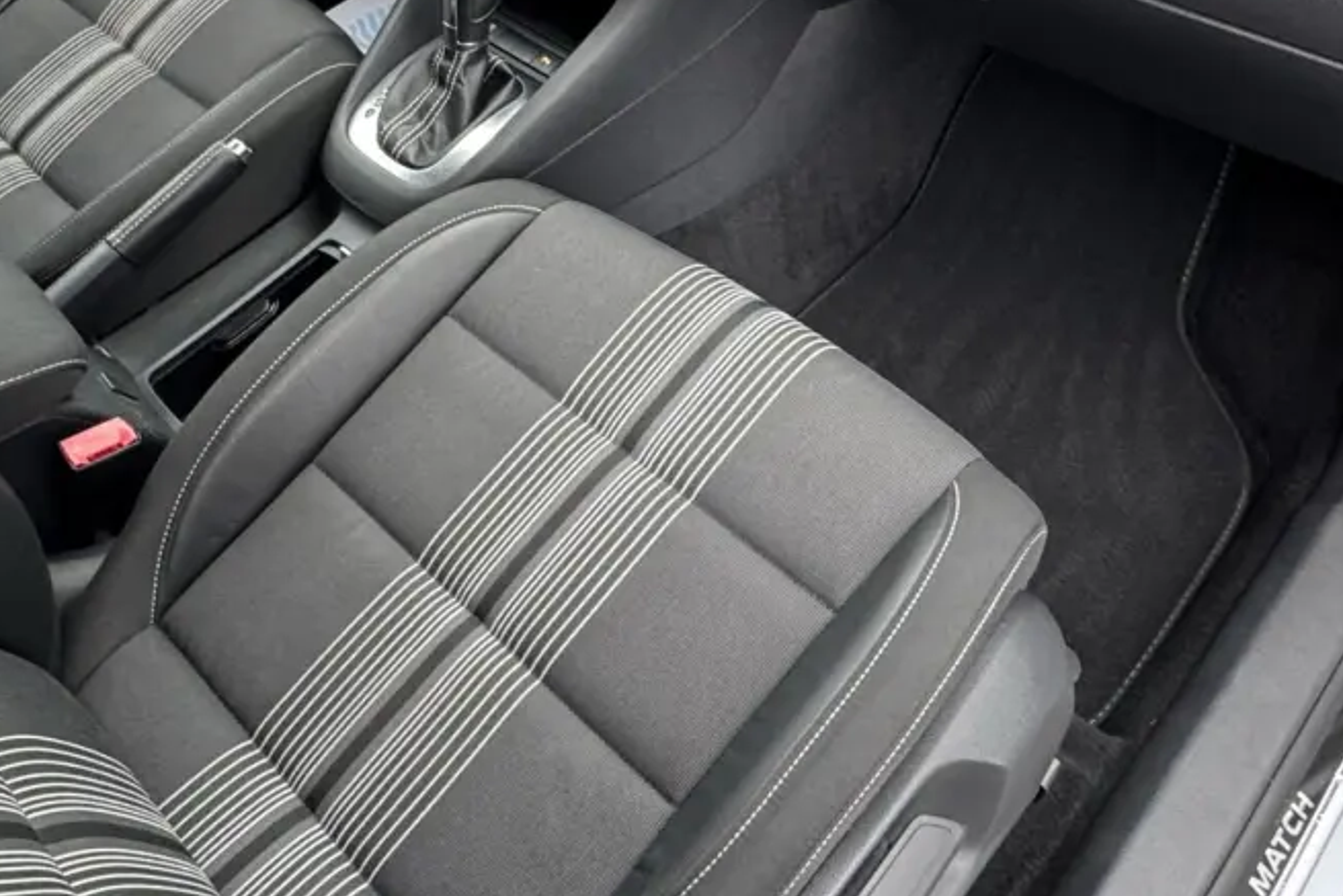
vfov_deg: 40.2
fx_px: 1194
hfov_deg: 58.4
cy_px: 240
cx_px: 568
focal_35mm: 32
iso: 320
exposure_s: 1/60
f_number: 2.2
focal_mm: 2.22
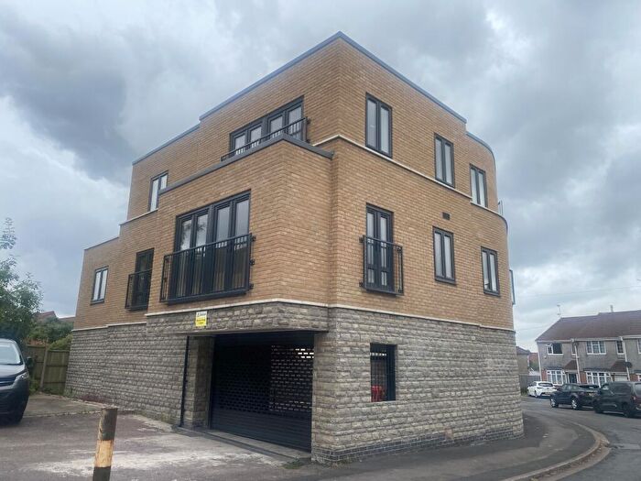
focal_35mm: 26
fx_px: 481
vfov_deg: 53.1
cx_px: 320
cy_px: 240
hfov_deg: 67.3
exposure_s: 1/2513
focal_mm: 4.25
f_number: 1.8
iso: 32
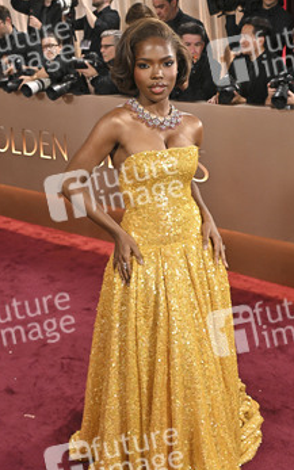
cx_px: 153
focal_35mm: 47
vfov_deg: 42.6
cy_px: 257
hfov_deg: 27.4
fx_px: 602
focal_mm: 40
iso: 2500
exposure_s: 1/320
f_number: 5
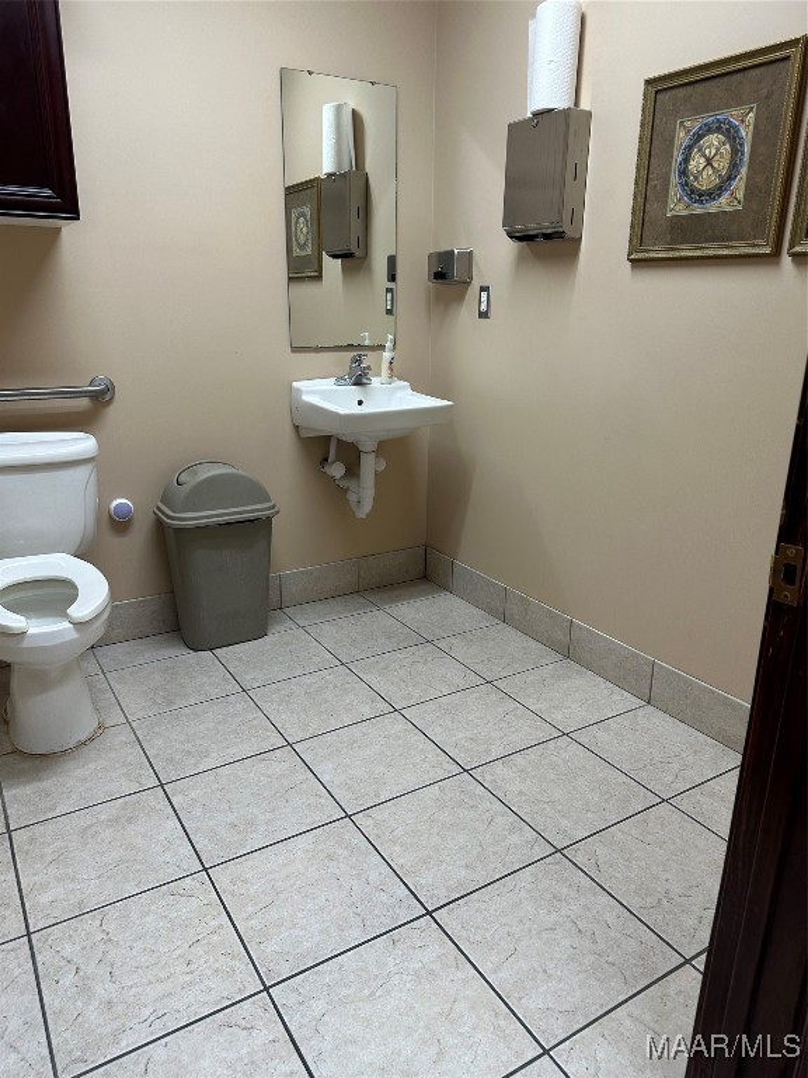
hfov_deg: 56.8
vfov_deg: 71.6
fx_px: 747
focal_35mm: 24
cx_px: 404
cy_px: 539
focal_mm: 6.86
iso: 125
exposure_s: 1/60
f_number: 1.78
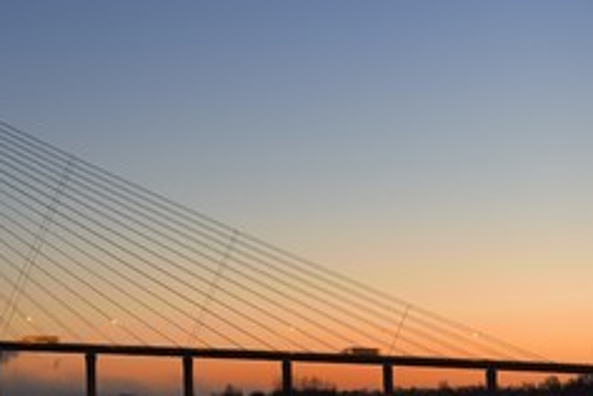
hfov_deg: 18.4
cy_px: 190
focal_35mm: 110
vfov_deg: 12.5
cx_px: 113
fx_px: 1812
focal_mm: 62
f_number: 6.3
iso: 800
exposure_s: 1/8
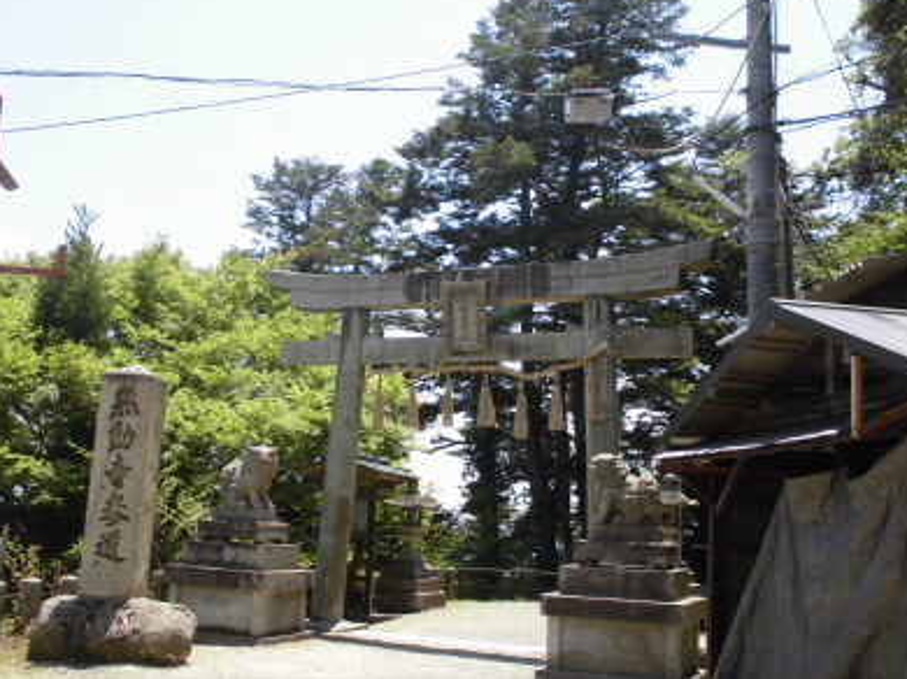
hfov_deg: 47.9
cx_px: 458
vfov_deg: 36.8
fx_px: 1021
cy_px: 333
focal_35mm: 39
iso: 100
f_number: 4.2
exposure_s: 1/200
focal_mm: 6.9
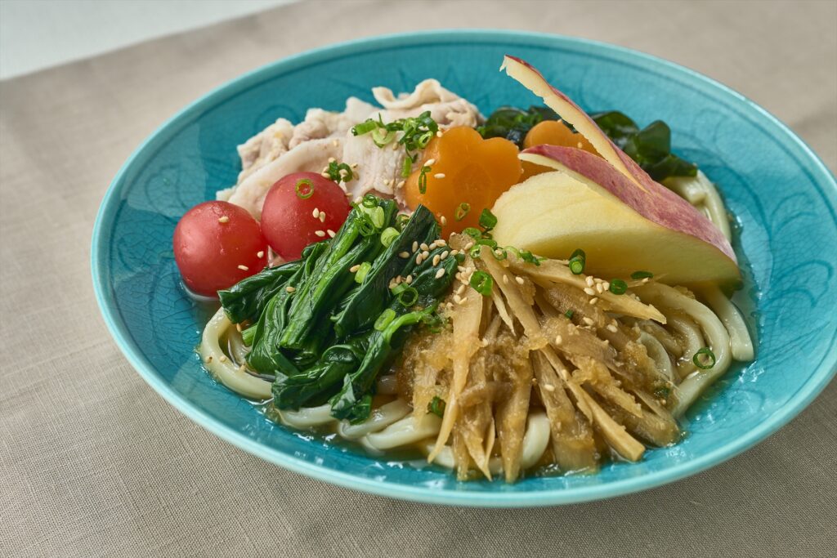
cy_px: 279
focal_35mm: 70
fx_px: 1628
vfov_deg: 19.5
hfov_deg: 28.8
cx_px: 418
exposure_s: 1/100
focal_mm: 70
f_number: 9
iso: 200
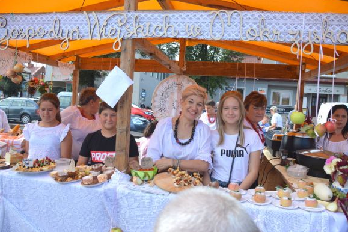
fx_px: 271
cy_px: 117
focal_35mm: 28
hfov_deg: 65.5
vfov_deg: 46.4
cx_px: 176
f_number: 4.5
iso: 400
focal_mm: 18
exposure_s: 1/1250
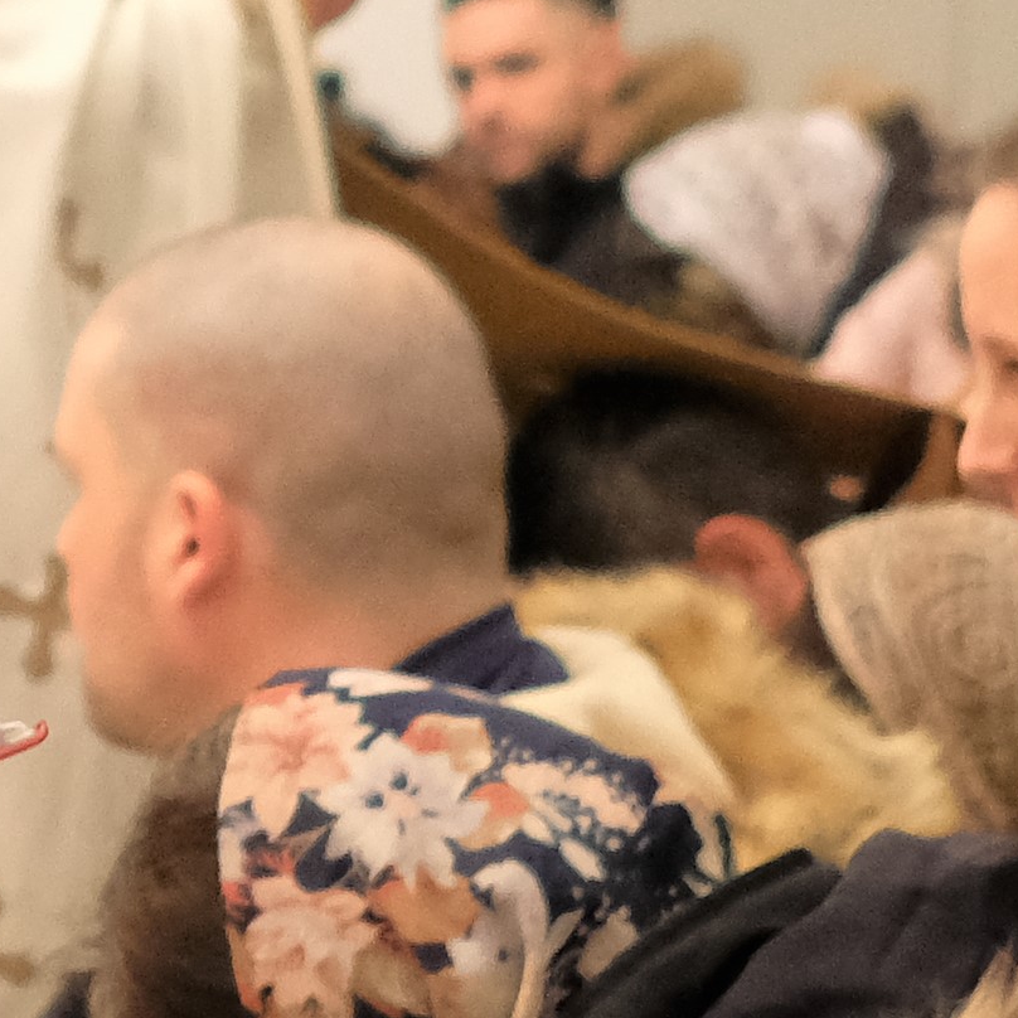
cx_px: -287
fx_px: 7353
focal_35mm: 221
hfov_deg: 7.8
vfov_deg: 7.9
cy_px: 171
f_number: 2
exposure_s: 1/60
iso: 2500
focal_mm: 23
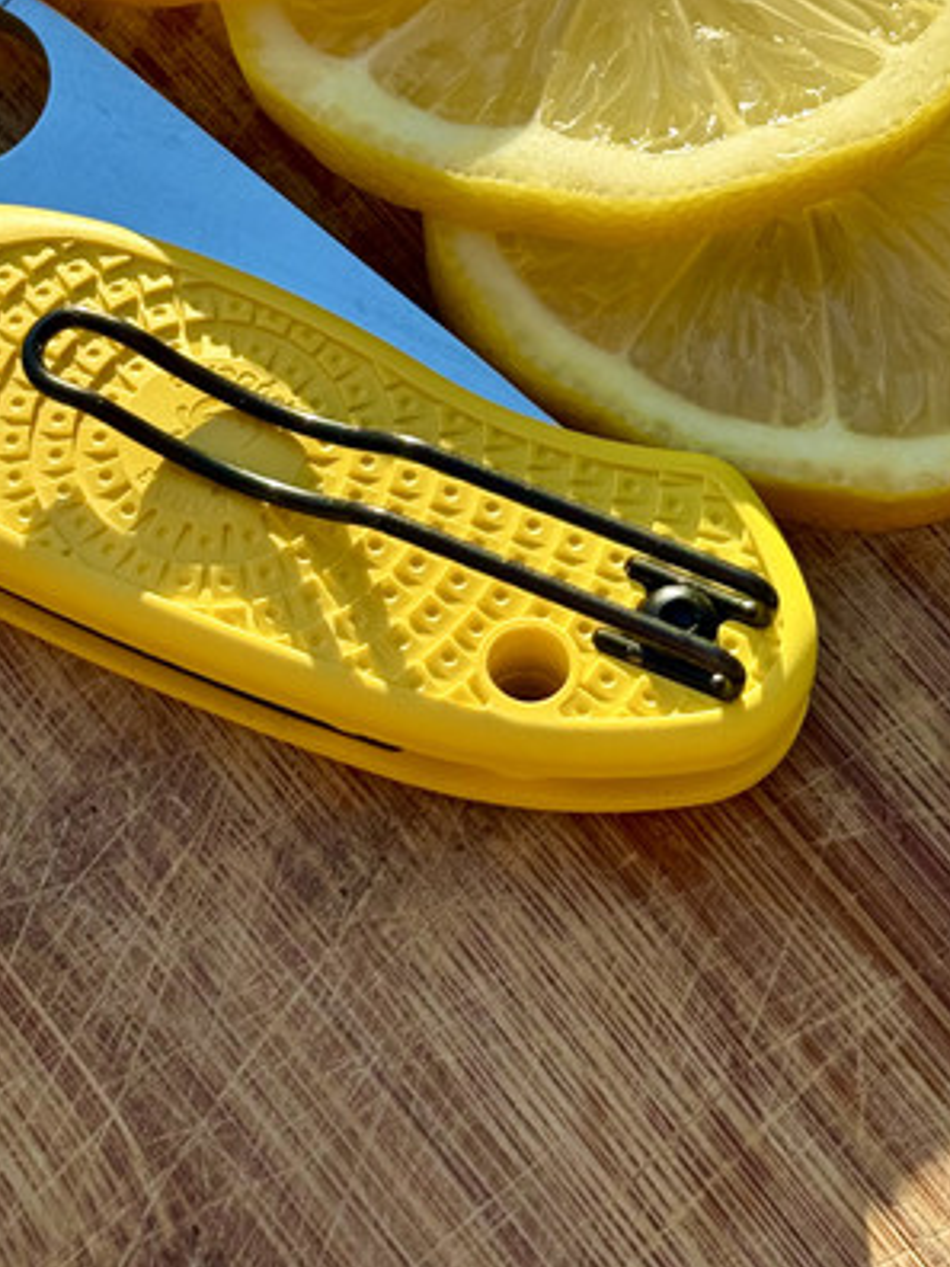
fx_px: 3549
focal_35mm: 97
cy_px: 253
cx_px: 304
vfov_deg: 20.0
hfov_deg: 15.2
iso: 64
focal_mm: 6.86
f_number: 1.78
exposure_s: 1/1263
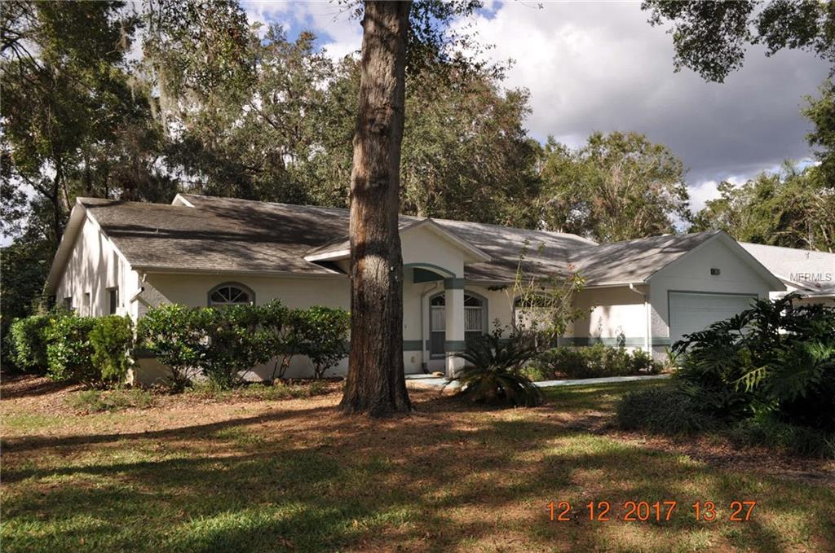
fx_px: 695
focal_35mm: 30
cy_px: 276
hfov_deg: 62.0
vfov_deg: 43.5
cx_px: 418
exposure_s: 1/320
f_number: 9
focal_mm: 20
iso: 200
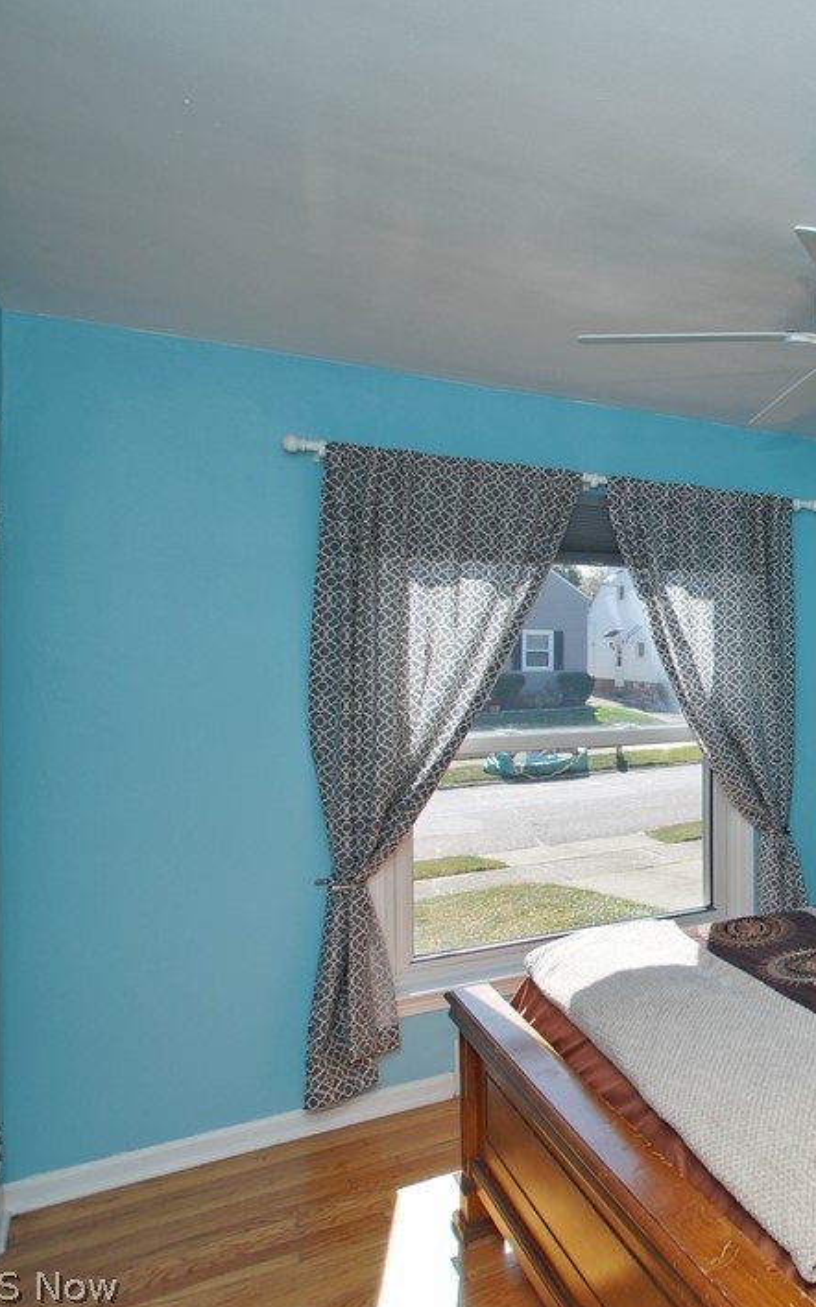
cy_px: 650
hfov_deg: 38.2
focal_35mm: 26
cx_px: 934
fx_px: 918
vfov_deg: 70.9
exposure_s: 1/160
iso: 100
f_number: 4.5
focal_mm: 11
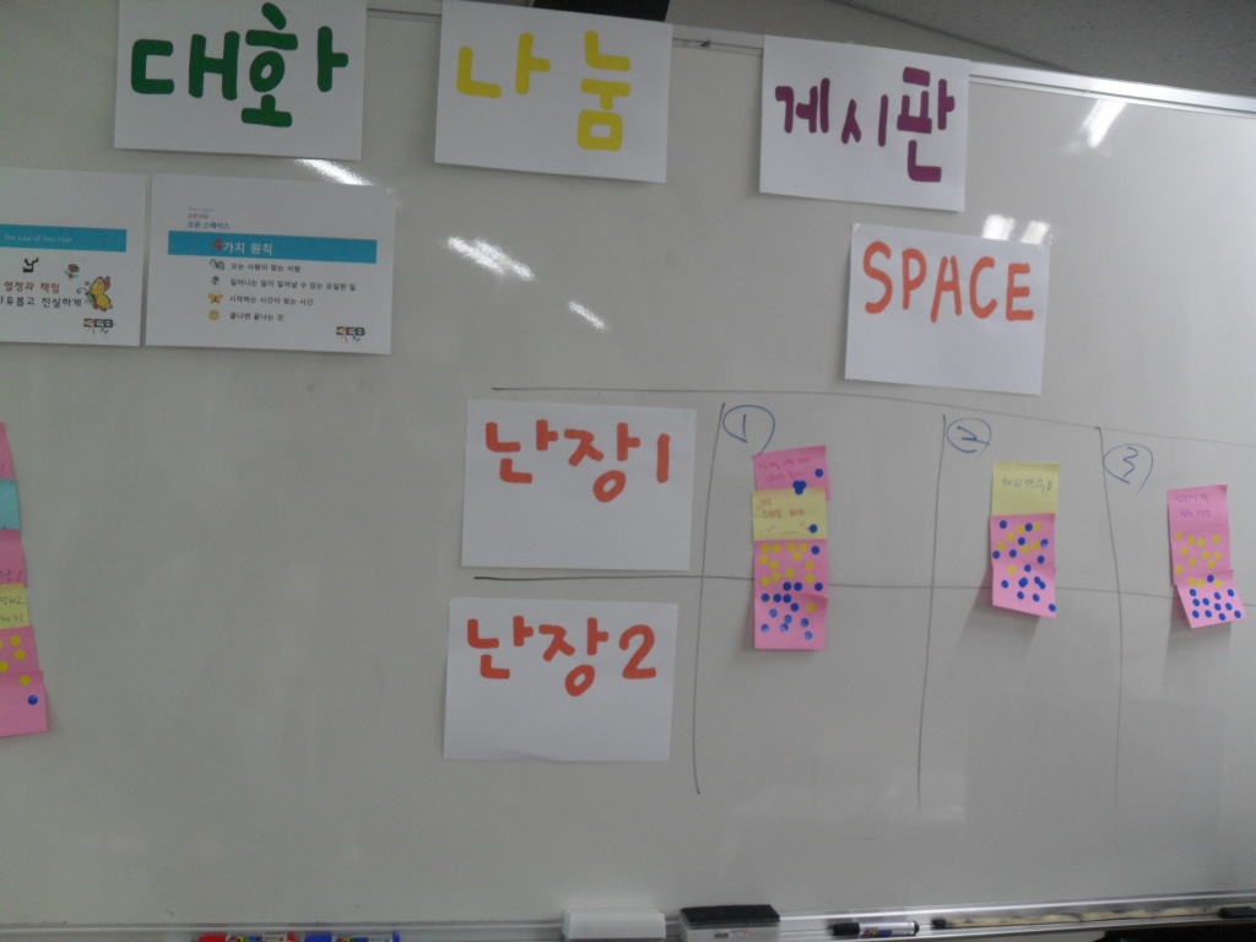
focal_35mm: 35
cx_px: 628
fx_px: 1270
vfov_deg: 40.7
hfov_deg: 52.6
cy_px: 471
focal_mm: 6.2
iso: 120
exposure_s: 1/30
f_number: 2.8
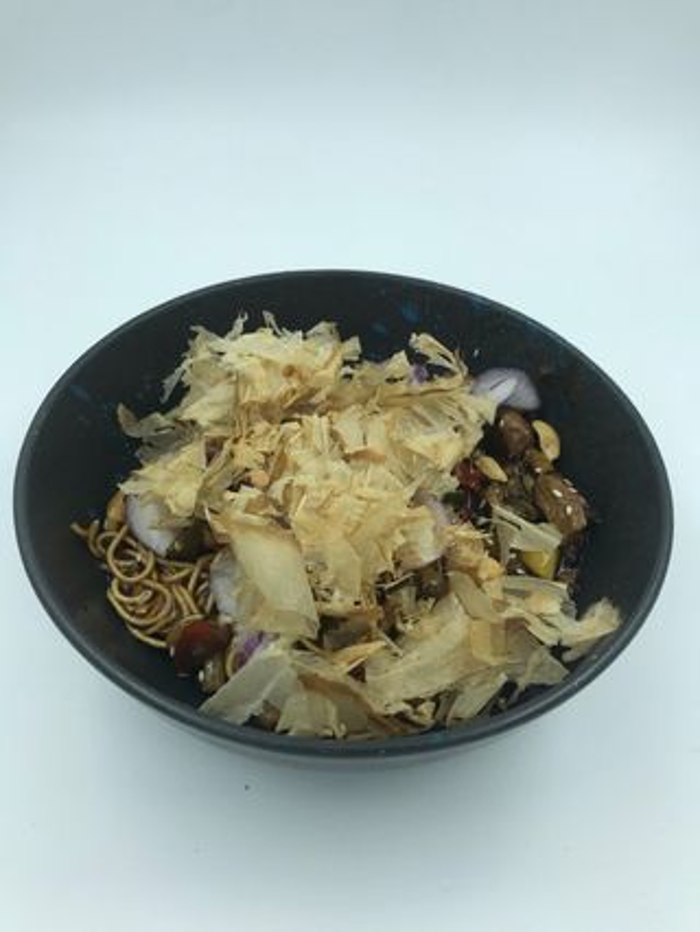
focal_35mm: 28
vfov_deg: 63.4
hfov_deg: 49.8
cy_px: 466
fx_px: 754
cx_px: 350
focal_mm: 3.99
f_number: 1.8
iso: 20
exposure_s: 1/532
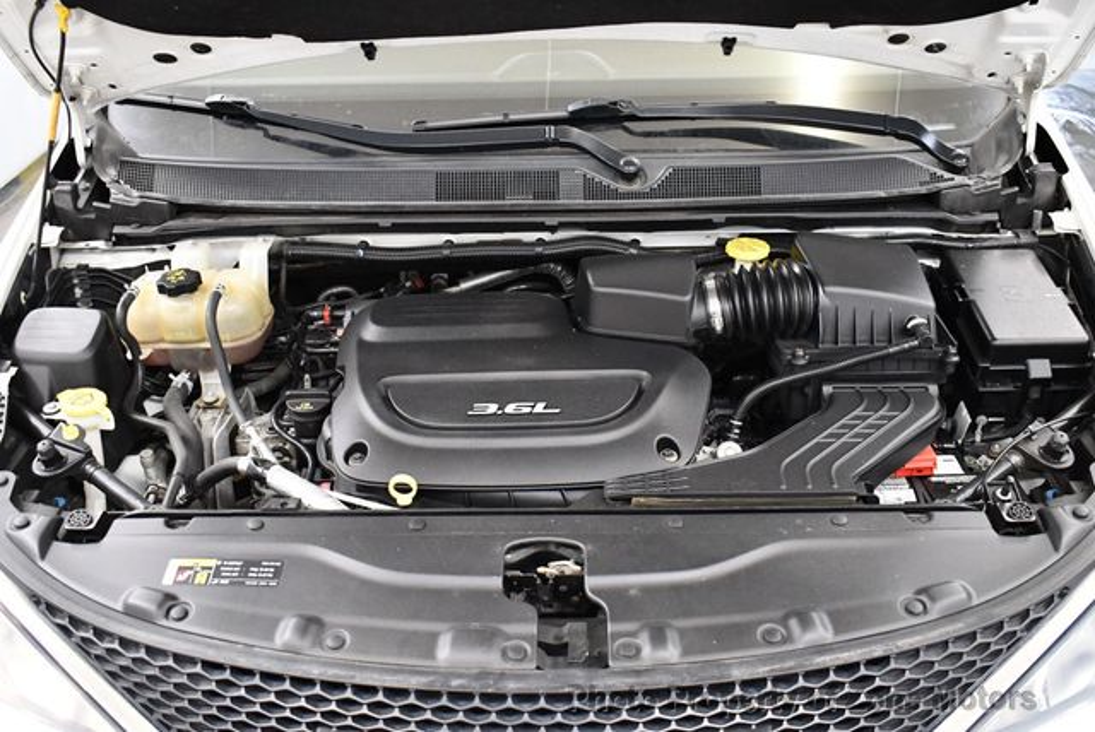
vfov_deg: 36.9
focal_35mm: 36
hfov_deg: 53.1
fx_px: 1096
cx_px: 548
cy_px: 366
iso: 3200
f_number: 3.5
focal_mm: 18
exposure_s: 1/80
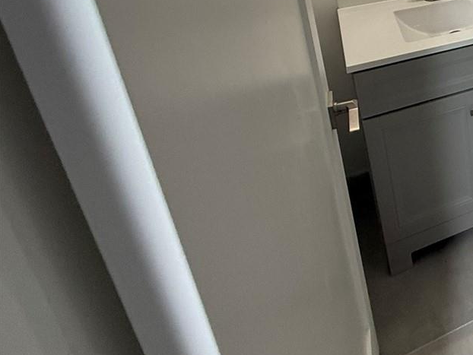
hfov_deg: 35.8
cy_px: -30
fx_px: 492
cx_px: 606
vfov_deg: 34.6
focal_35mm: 36
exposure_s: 1/120
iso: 125
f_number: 2.2
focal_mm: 2.22
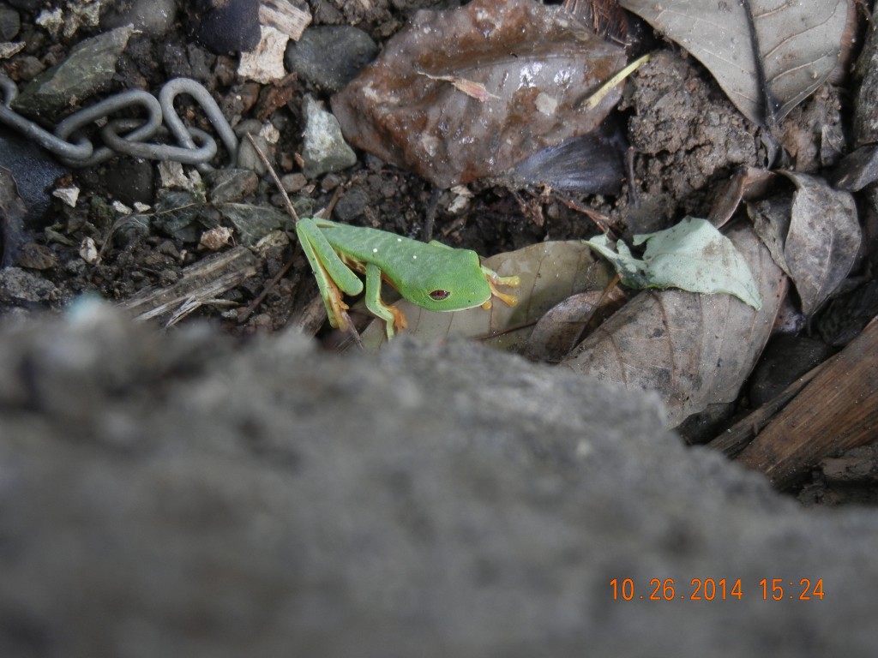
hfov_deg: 42.1
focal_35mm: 45
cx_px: 439
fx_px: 1141
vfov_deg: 32.2
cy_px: 329
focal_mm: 8.1
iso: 188
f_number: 3.8
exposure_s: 1/59.6
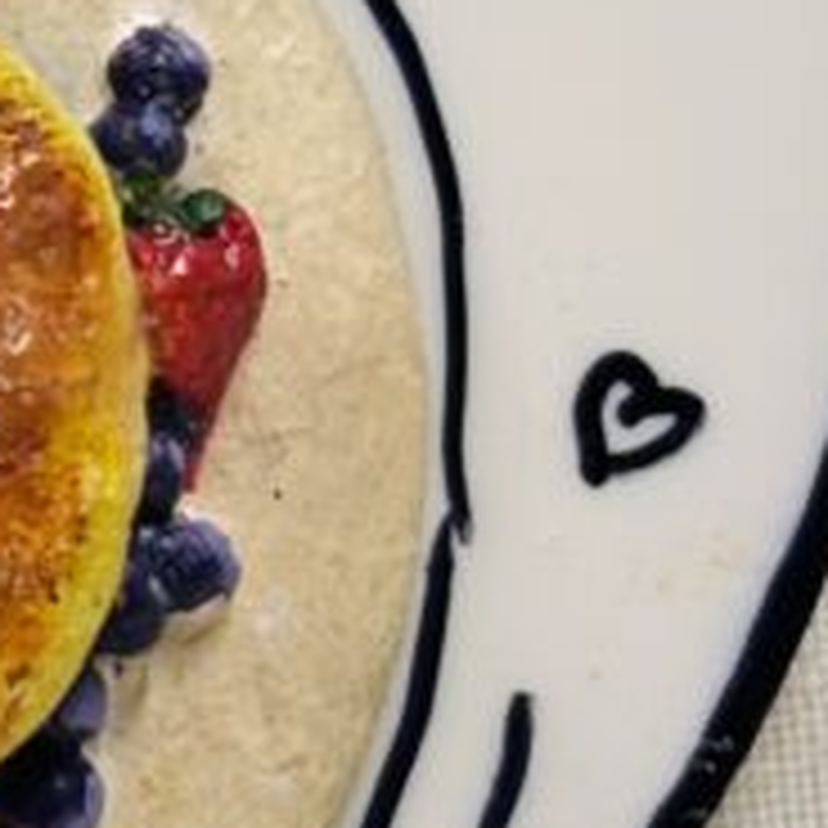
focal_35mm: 256
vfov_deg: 6.8
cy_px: 104
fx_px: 6928
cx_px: -495
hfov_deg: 6.7
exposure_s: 1/50
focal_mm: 5.96
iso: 64
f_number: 1.6
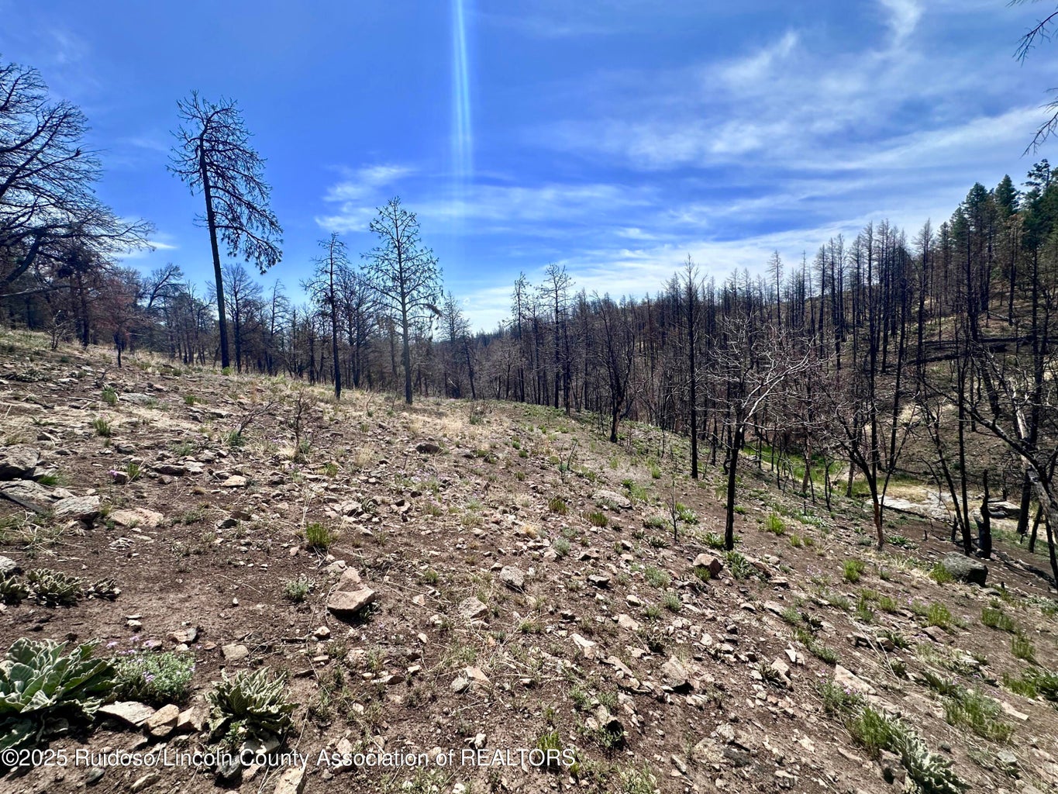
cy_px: 397
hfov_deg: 102.1
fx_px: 428
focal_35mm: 14
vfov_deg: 85.7
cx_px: 529
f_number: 2.2
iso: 40
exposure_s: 1/2092
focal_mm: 2.22
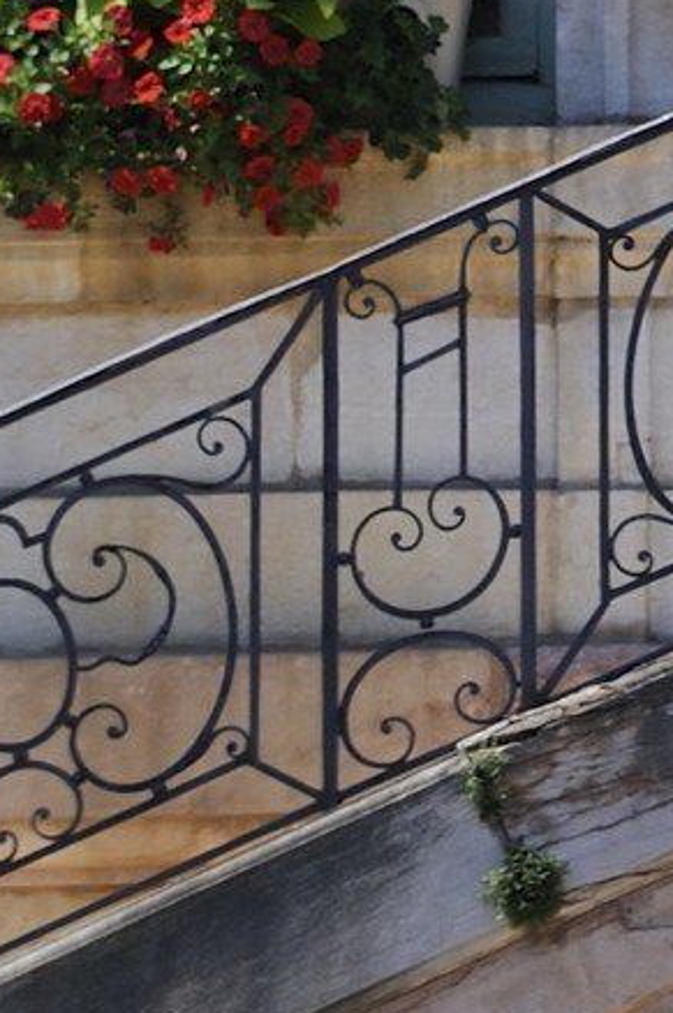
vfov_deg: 1.9
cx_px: 1825
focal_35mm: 1098
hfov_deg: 1.2
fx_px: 30861
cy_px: -709
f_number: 8
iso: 200
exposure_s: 1/400
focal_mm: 200
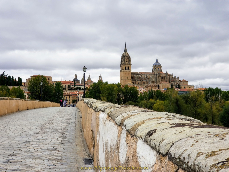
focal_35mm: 52
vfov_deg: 28.0
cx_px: 114
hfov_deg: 36.8
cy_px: 86
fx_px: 344
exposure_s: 1/668
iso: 25
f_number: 2.4
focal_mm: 6
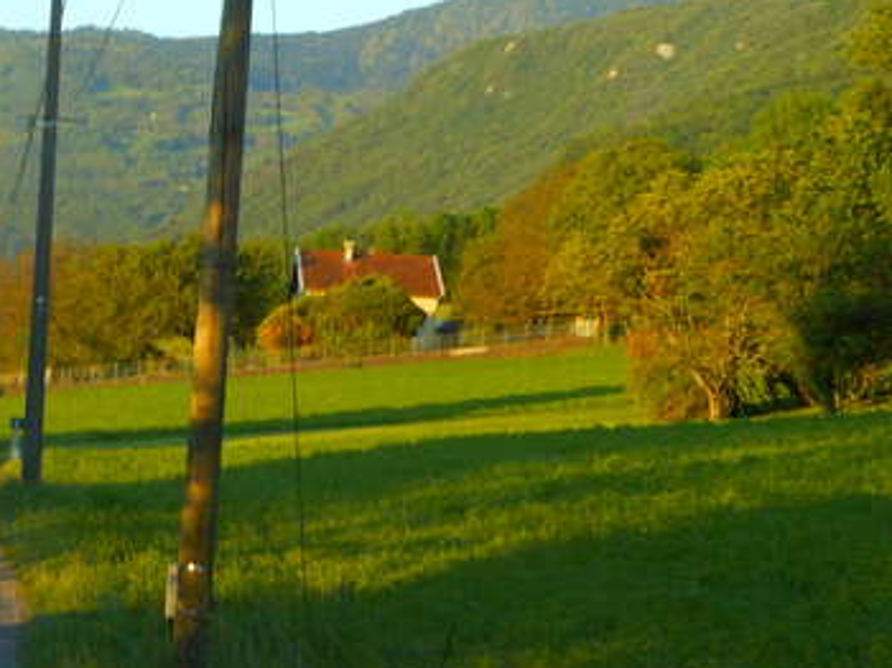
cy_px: 156
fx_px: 2961
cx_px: 291
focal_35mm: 115
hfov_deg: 17.1
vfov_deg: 12.8
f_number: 5.3
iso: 80
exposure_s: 1/60
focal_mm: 12
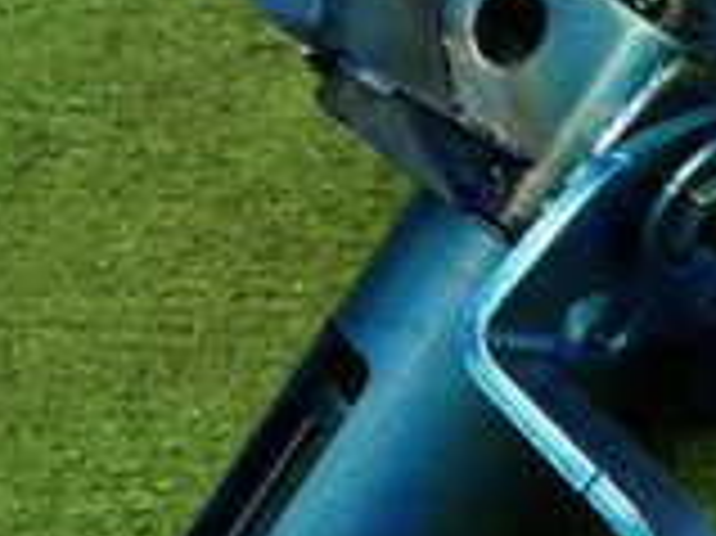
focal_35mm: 113
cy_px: -59
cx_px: 1148
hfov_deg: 15.7
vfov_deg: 12.8
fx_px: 2336
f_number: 2.3
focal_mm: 5.4
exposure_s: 1/40
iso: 200
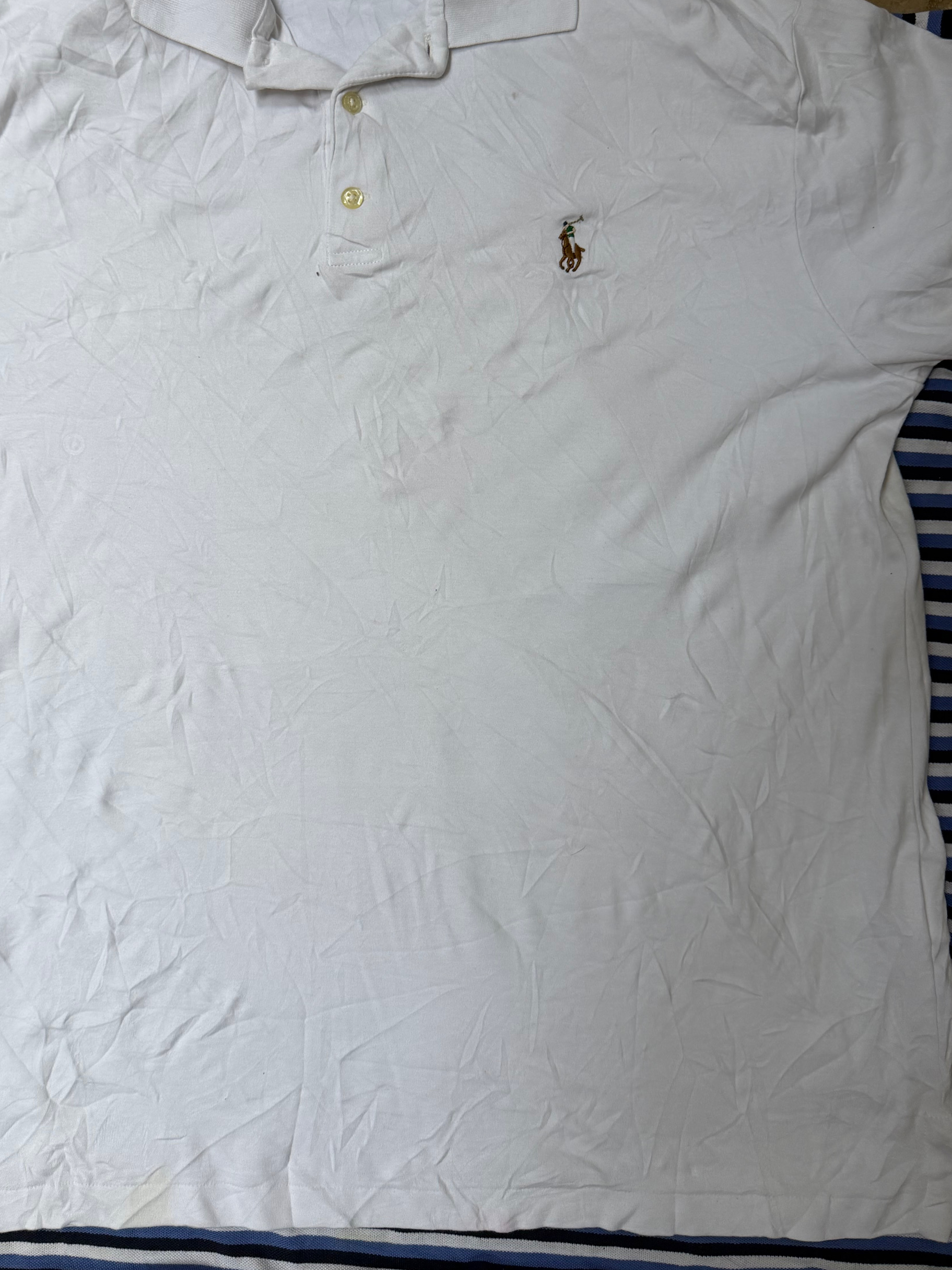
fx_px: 1137
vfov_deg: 57.9
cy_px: 512
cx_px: 364
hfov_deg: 45.1
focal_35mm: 31
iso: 125
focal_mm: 6.76
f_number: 1.78
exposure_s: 1/121
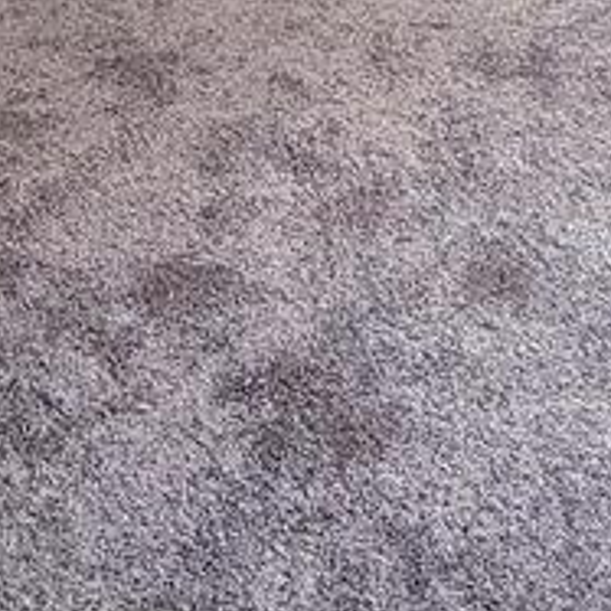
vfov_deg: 20.1
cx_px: 559
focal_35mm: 63
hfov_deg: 26.3
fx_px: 1258
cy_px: -477
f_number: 2.2
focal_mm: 2.2
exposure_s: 1/60.2
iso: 80
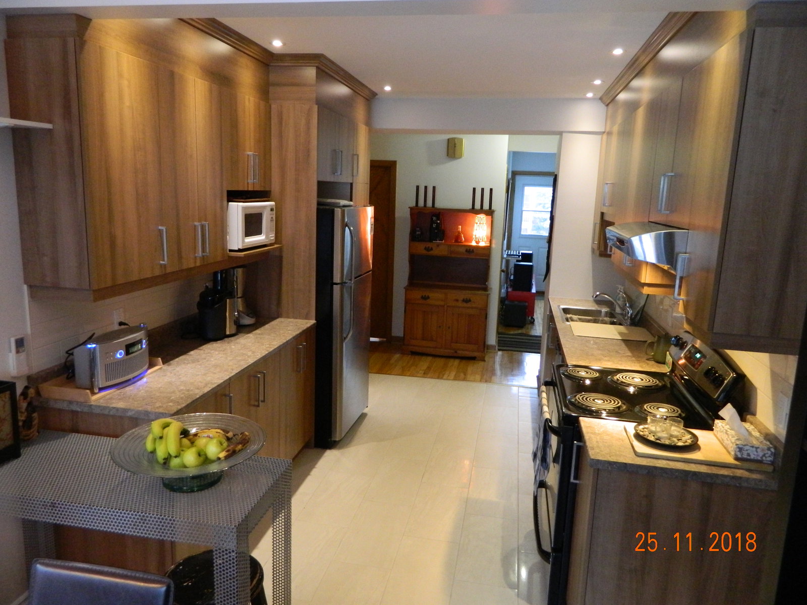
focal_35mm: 25
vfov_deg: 54.9
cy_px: 302
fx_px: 583
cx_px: 404
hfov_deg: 69.4
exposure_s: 1/8
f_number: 3.1
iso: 400
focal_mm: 4.5
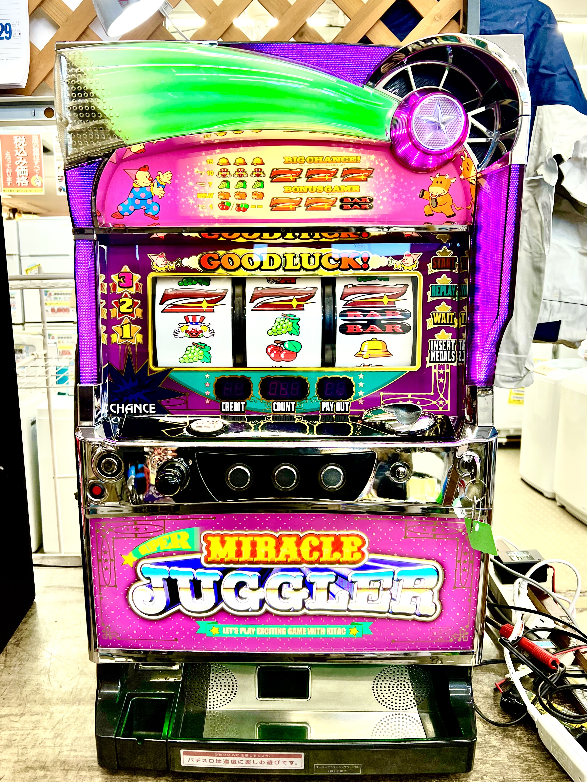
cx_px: 294
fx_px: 588
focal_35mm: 26
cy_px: 391
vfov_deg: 67.3
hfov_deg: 53.1
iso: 64
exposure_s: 1/121
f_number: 1.5
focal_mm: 5.7
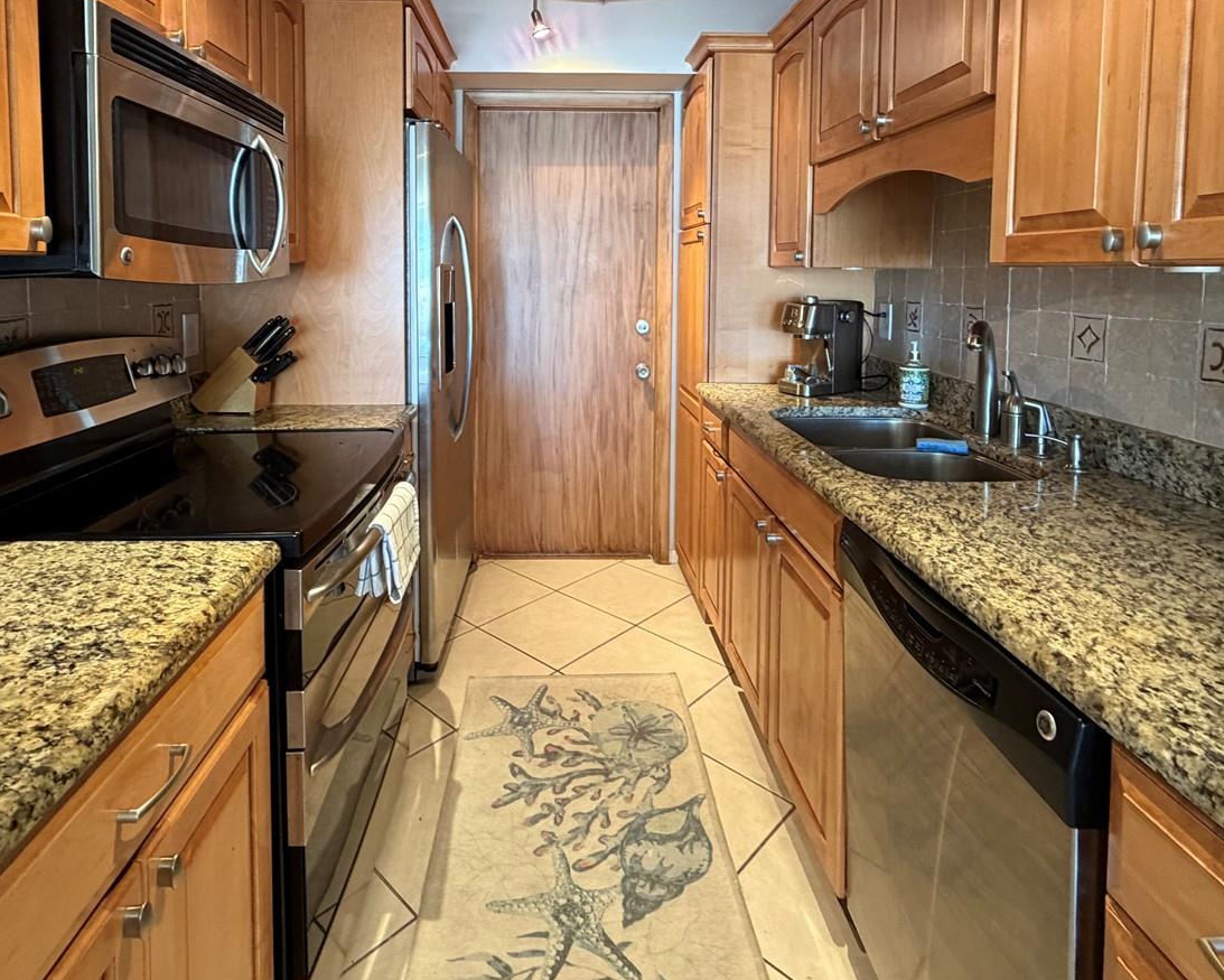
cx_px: 572
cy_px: 311
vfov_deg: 65.9
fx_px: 725
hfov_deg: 80.3
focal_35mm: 20
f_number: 2.2
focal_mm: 2.22
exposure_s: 1/60
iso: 400
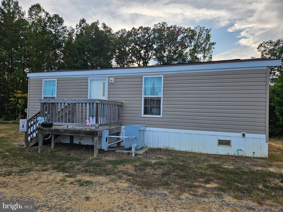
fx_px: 188
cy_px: 106
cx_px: 142
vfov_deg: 58.9
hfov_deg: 73.9
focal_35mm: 23
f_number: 1.8
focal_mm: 5.4
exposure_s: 1/598
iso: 32
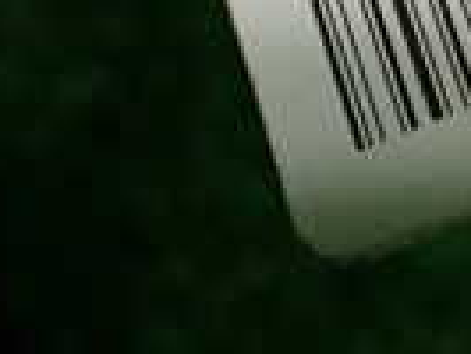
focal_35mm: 135
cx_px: 645
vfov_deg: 10.4
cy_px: -262
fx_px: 1839
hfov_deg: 13.9
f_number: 2.3
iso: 200
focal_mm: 5.4
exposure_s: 1/125
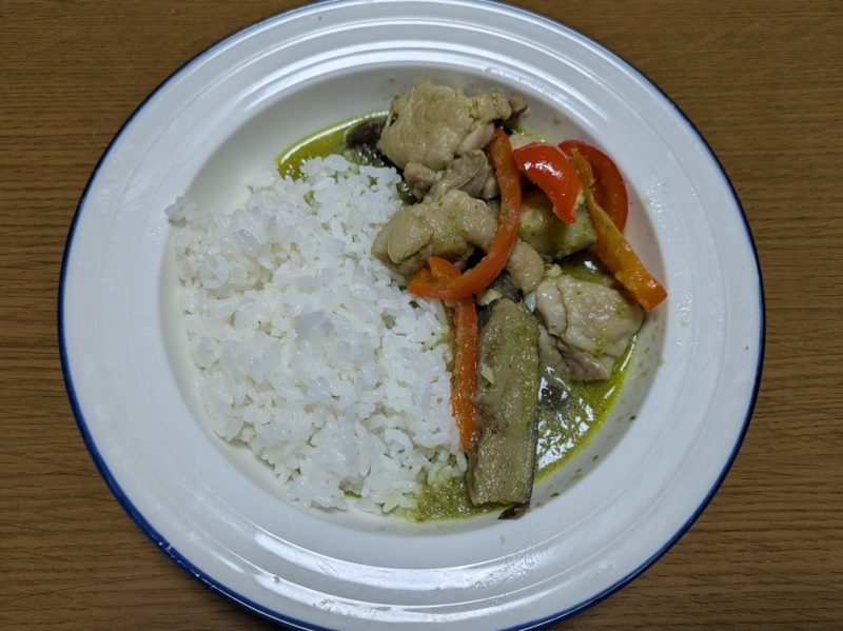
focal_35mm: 25
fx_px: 608
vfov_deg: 54.8
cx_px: 422
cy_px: 316
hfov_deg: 69.4
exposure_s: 1/50
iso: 85
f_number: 1.89
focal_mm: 5.43
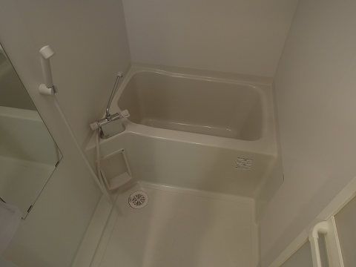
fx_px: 247
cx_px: 178
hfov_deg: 71.6
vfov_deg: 56.8
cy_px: 134
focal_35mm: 24
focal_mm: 4.3
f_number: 2.8
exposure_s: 1/30
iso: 160
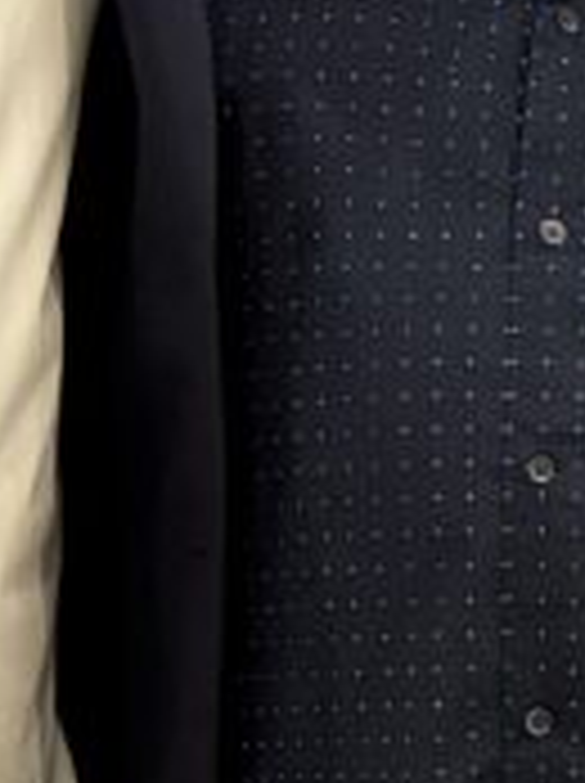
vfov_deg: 11.2
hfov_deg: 8.2
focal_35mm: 177
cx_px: 927
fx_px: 3998
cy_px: 382
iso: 1000
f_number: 1.78
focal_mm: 6.76
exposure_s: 1/33
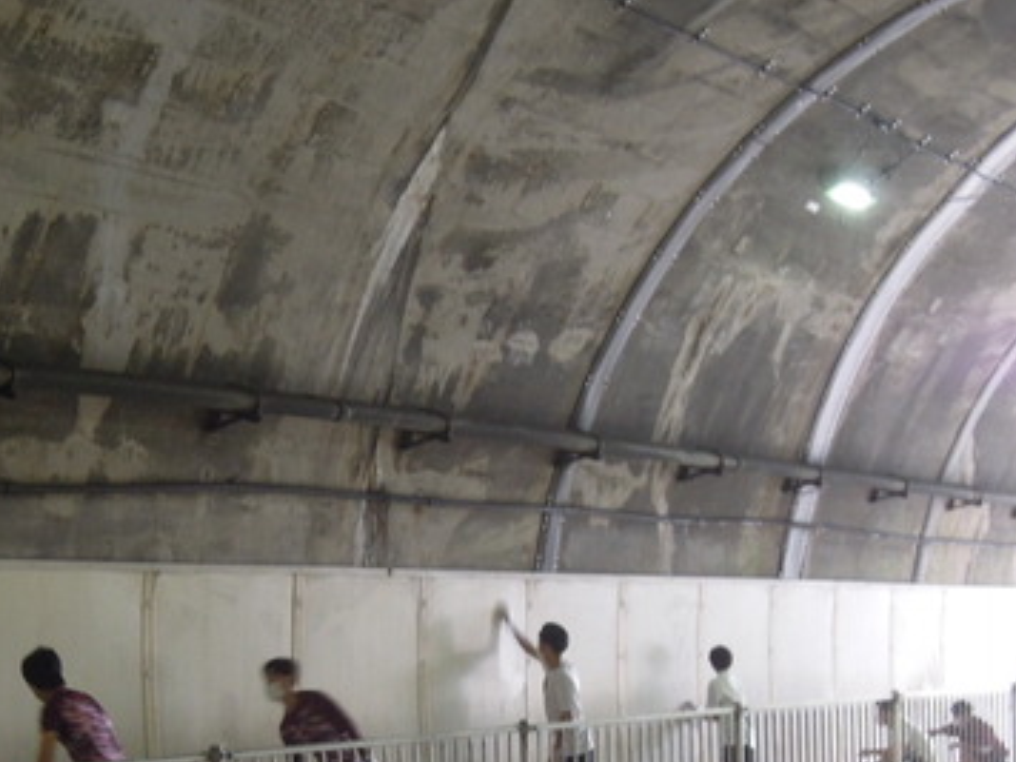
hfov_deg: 23.9
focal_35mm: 81
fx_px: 2377
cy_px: 636
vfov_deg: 18.0
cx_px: 285
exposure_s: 1/13
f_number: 3.5
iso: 400
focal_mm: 8.1
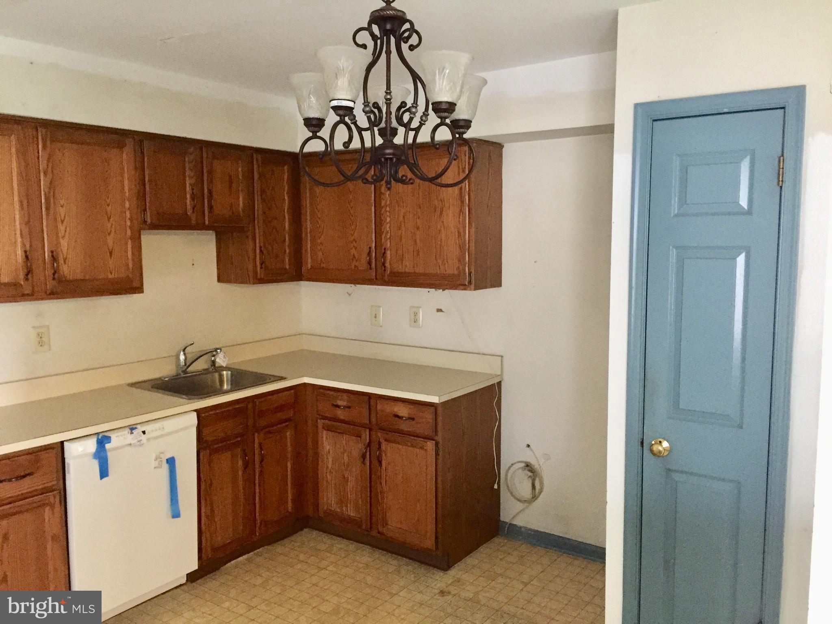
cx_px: 416
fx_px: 697
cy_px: 312
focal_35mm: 29
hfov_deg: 61.7
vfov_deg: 48.2
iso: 320
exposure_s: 1/15
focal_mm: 4.15
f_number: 2.2
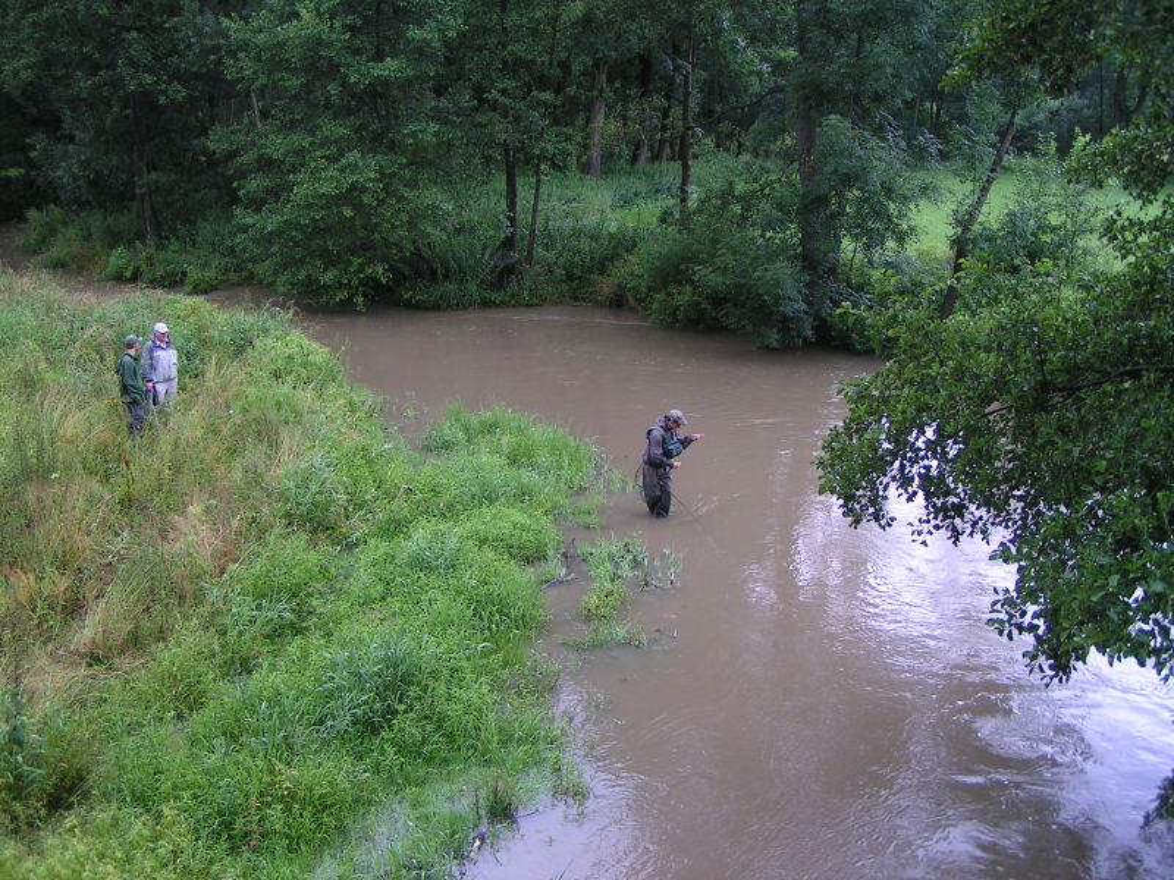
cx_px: 587
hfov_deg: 49.0
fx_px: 1289
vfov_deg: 37.7
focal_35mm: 38
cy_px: 440
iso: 50
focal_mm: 5.8
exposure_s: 1/40
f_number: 3.2
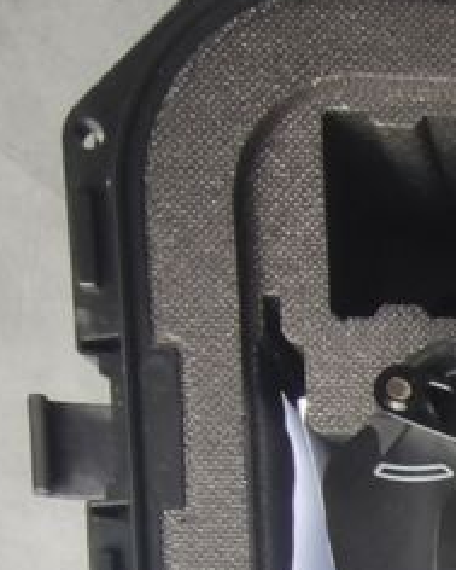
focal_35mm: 66
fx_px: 1113
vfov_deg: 22.0
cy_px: 925
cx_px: 866
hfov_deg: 17.7
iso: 373
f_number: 2.2
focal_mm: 2.35
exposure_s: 1/33
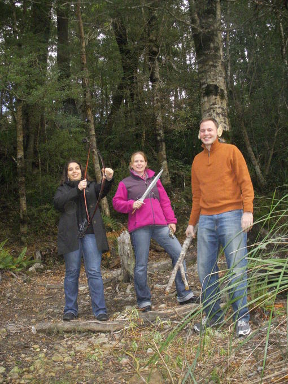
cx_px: 144
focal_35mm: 38
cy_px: 192
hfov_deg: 37.7
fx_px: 422
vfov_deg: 49.0
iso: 800
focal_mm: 6.3
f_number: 3.3
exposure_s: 1/250
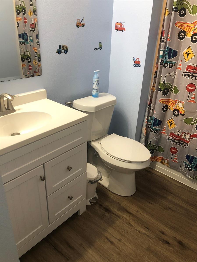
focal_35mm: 28
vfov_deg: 63.4
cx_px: 98
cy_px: 131
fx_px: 212
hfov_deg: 49.7
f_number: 1.8
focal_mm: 3.99
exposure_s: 1/24
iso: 40
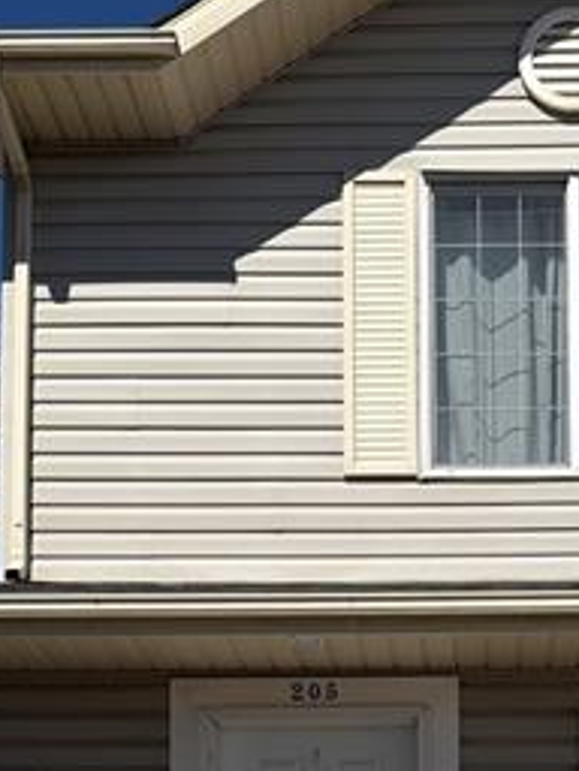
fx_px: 1606
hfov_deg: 20.2
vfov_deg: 24.9
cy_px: 879
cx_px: 464
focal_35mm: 72
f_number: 1.78
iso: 80
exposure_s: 1/11905
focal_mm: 6.76
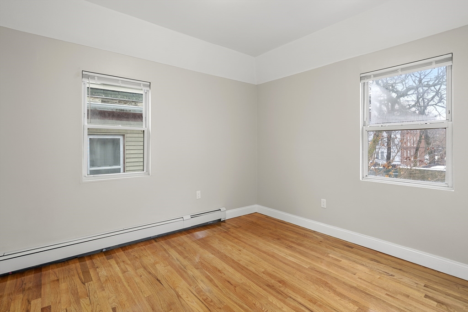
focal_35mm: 16
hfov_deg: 96.7
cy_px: 156
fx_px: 208
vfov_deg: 73.8
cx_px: 234
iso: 320
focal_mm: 16
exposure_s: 1/6
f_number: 7.1
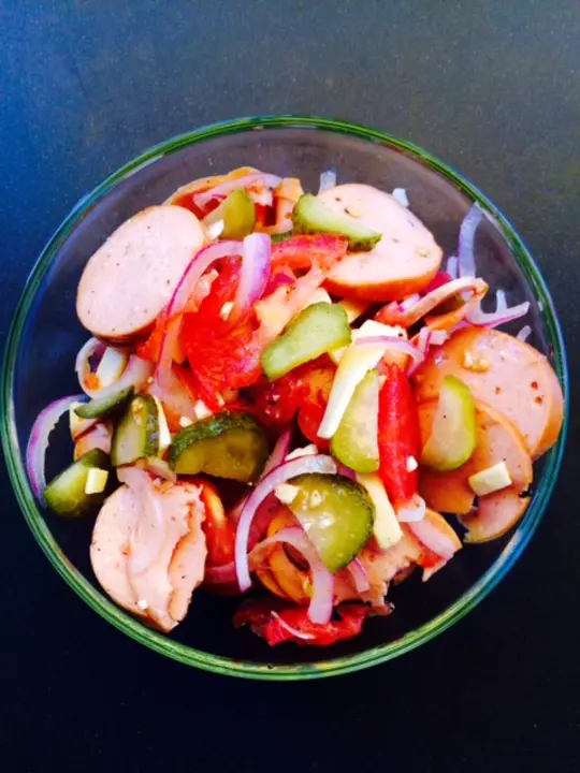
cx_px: 290
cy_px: 386
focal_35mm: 29
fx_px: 648
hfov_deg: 48.2
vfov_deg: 61.7
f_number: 2.2
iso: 50
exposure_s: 1/120
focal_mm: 4.15
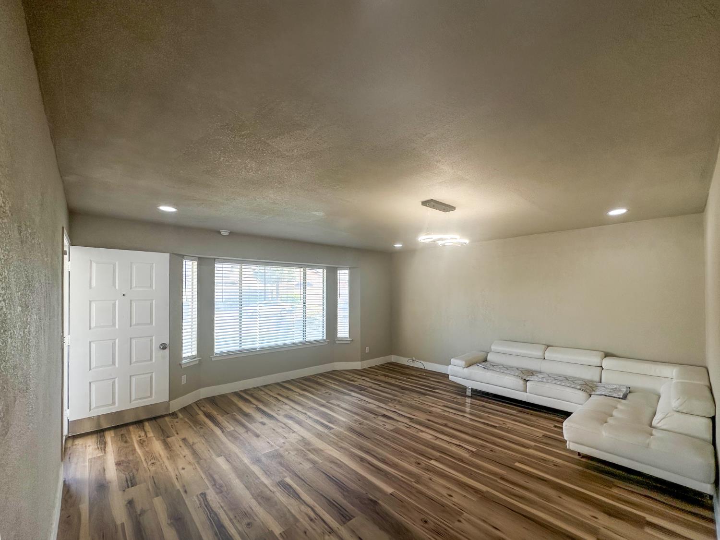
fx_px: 291
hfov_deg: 102.1
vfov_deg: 85.7
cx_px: 360
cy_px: 270
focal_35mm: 14
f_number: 2.2
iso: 40
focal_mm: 2.22
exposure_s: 1/180
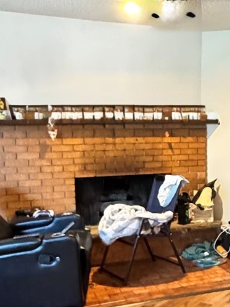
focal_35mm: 54
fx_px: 479
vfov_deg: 35.4
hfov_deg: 24.9
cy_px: 186
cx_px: 260
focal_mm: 2.22
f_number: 2.2
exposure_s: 1/30
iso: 2000
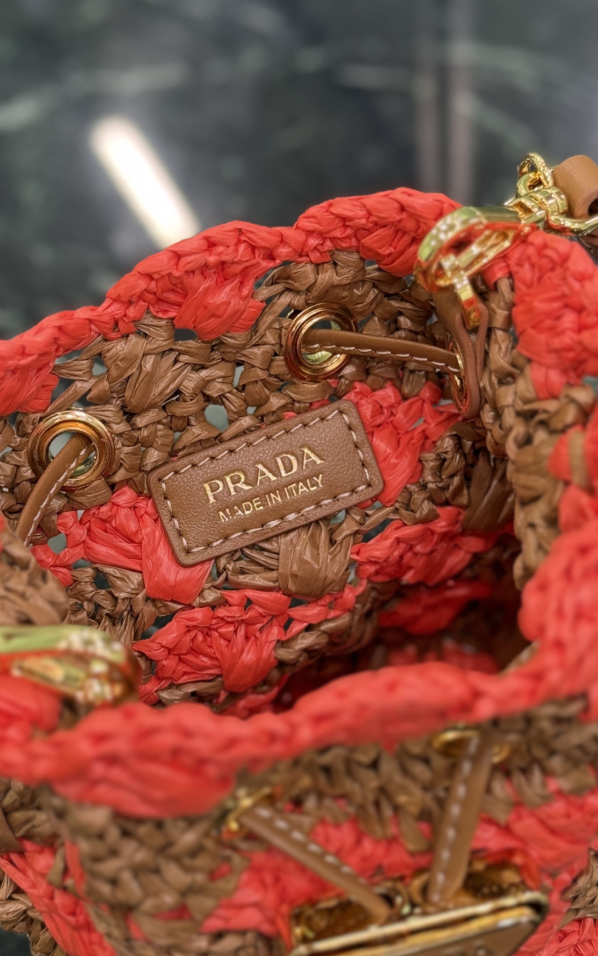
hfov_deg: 25.3
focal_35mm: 51
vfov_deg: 39.6
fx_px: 1330
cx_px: 262
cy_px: 478
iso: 125
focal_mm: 6.76
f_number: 1.78
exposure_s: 1/60
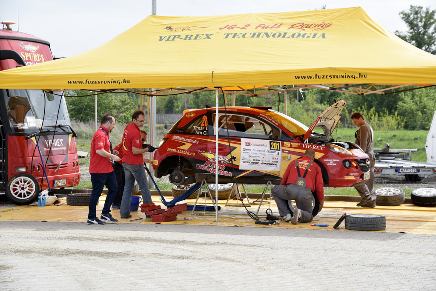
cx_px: 218
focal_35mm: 95
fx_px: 1151
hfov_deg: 21.5
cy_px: 146
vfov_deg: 14.4
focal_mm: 95
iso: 320
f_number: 8
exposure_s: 1/640
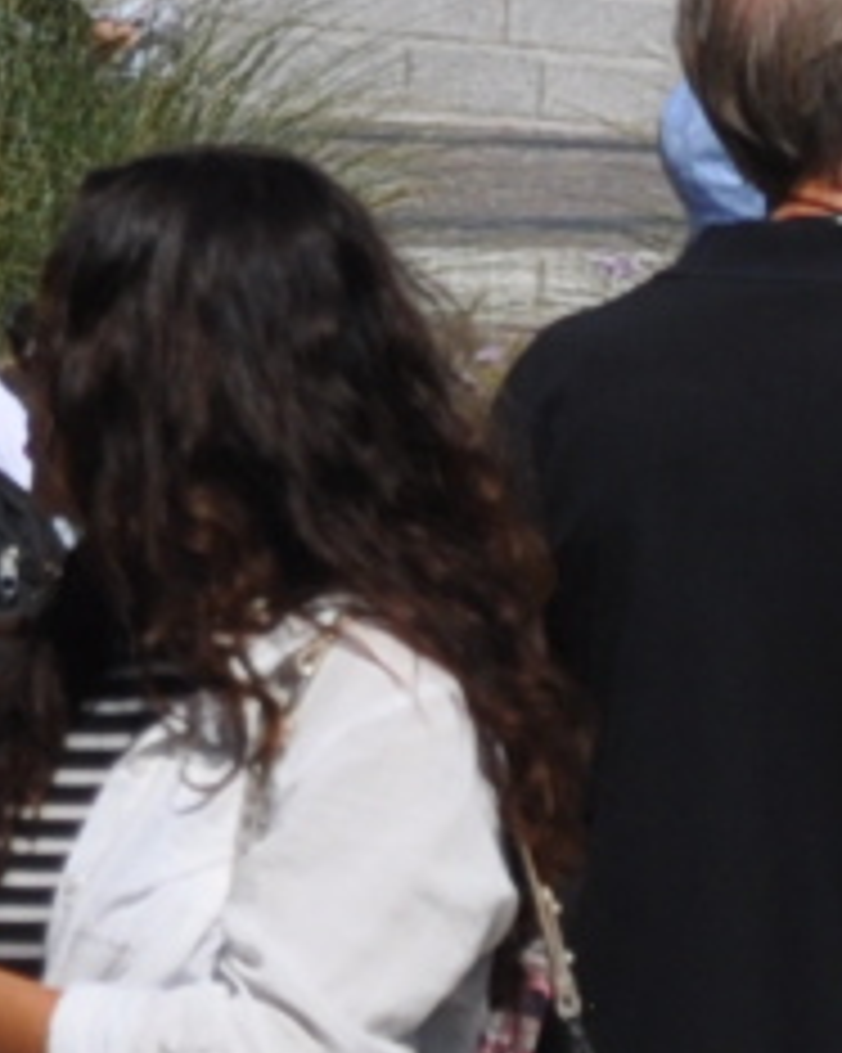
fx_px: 48968
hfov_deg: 1.0
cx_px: 239
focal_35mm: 1571
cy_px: -333
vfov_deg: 1.2
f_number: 10
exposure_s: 1/400
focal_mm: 122
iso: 200
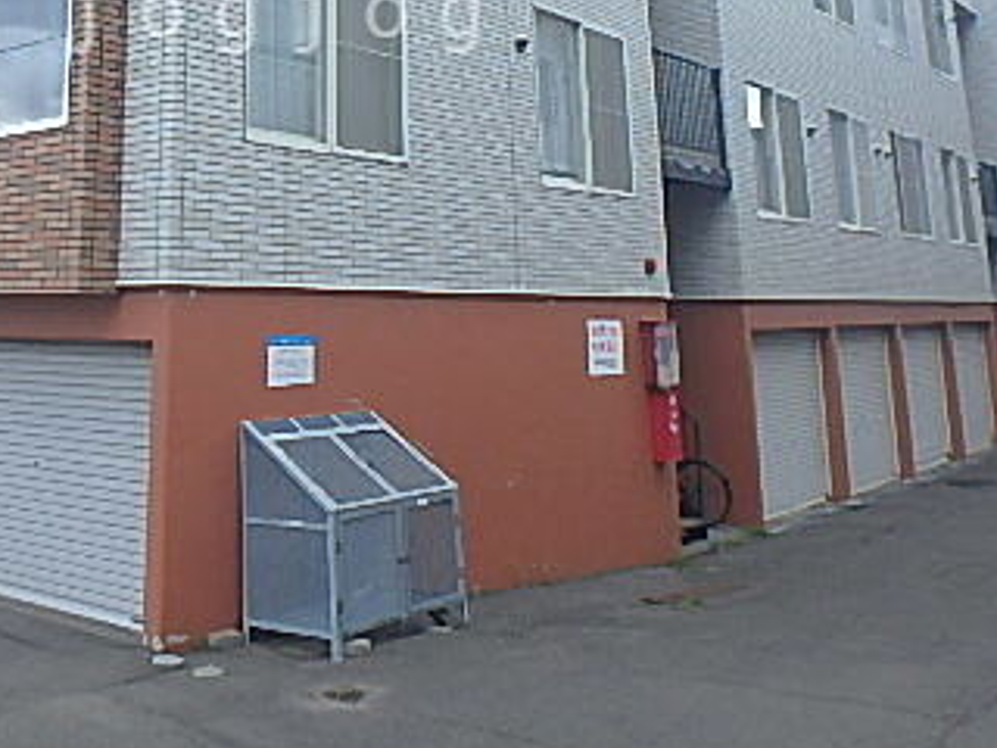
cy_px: 16
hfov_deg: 43.7
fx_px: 1210
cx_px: 284
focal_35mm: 42
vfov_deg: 31.9
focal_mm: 3.7
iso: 125
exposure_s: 1/500
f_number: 3.5
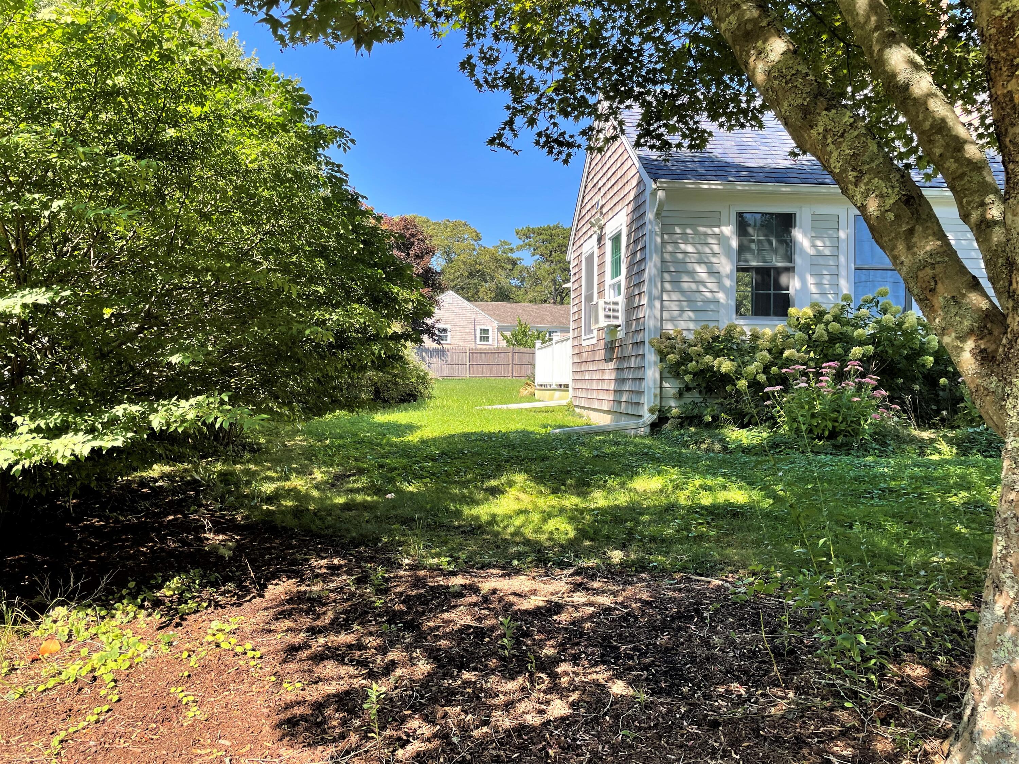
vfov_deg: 53.1
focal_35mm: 26
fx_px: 765
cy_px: 382
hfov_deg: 67.3
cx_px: 510
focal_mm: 4.2
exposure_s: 1/790
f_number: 1.6
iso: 32
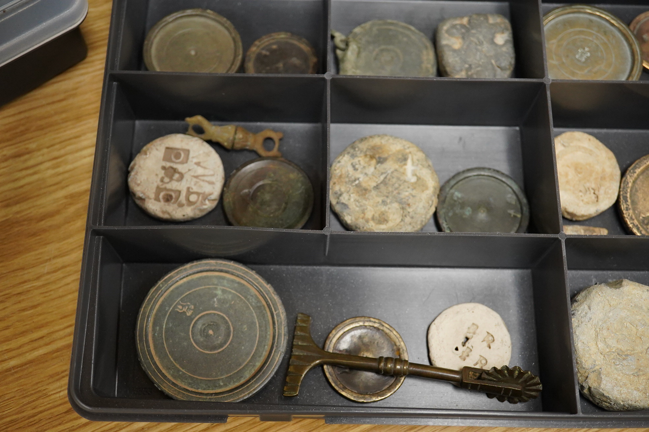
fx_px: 811
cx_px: 324
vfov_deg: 29.9
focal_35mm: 45
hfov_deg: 43.6
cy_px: 216
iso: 2500
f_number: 6.3
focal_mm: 30
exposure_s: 1/200
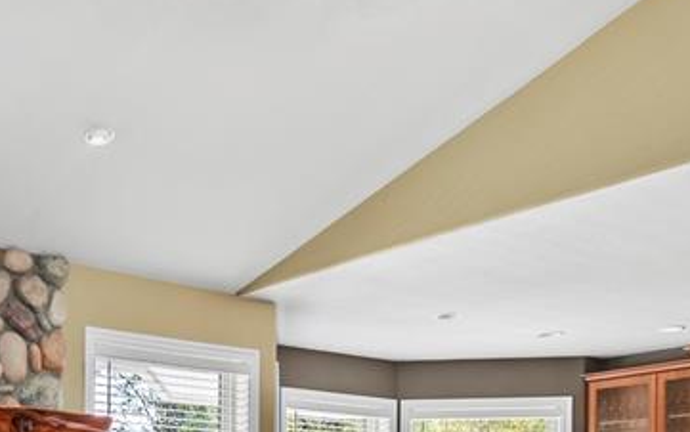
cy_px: 535
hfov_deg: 36.7
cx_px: 86
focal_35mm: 52
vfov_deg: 22.7
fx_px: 978
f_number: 7.1
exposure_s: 1/6
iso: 250
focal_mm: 12
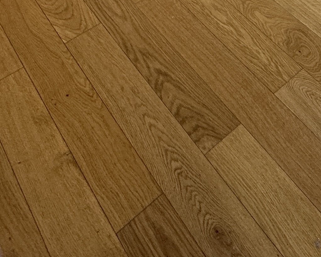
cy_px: -212
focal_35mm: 54
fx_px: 513
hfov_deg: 31.0
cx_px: 352
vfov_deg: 20.0
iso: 125
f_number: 2.2
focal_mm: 2.22
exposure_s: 1/120
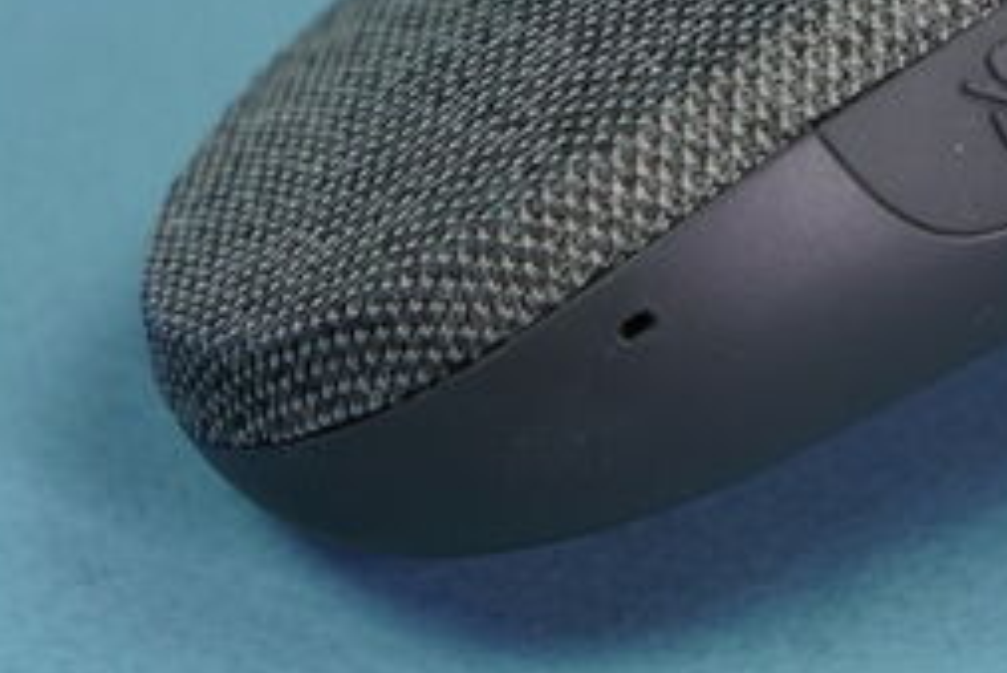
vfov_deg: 6.7
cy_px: 28
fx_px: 5765
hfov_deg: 9.8
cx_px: 1182
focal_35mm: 206
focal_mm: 63
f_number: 7.1
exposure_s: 1/125
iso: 1600
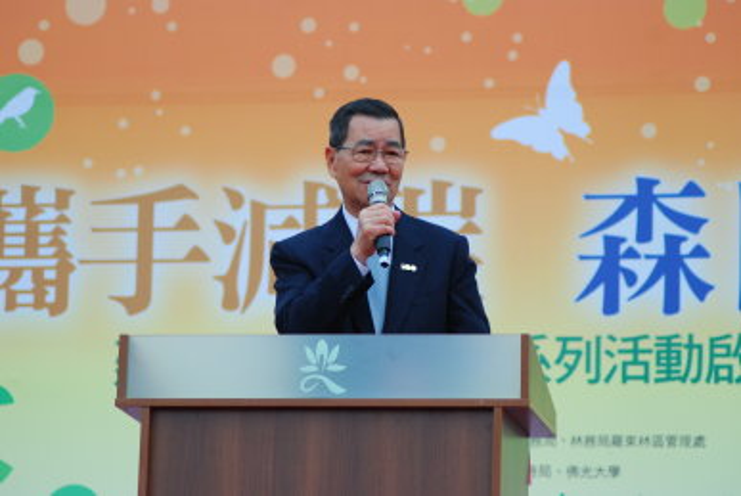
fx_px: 4018
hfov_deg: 10.5
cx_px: 370
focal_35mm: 195
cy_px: 248
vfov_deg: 7.1
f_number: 4.2
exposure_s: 1/250
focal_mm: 130
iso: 320
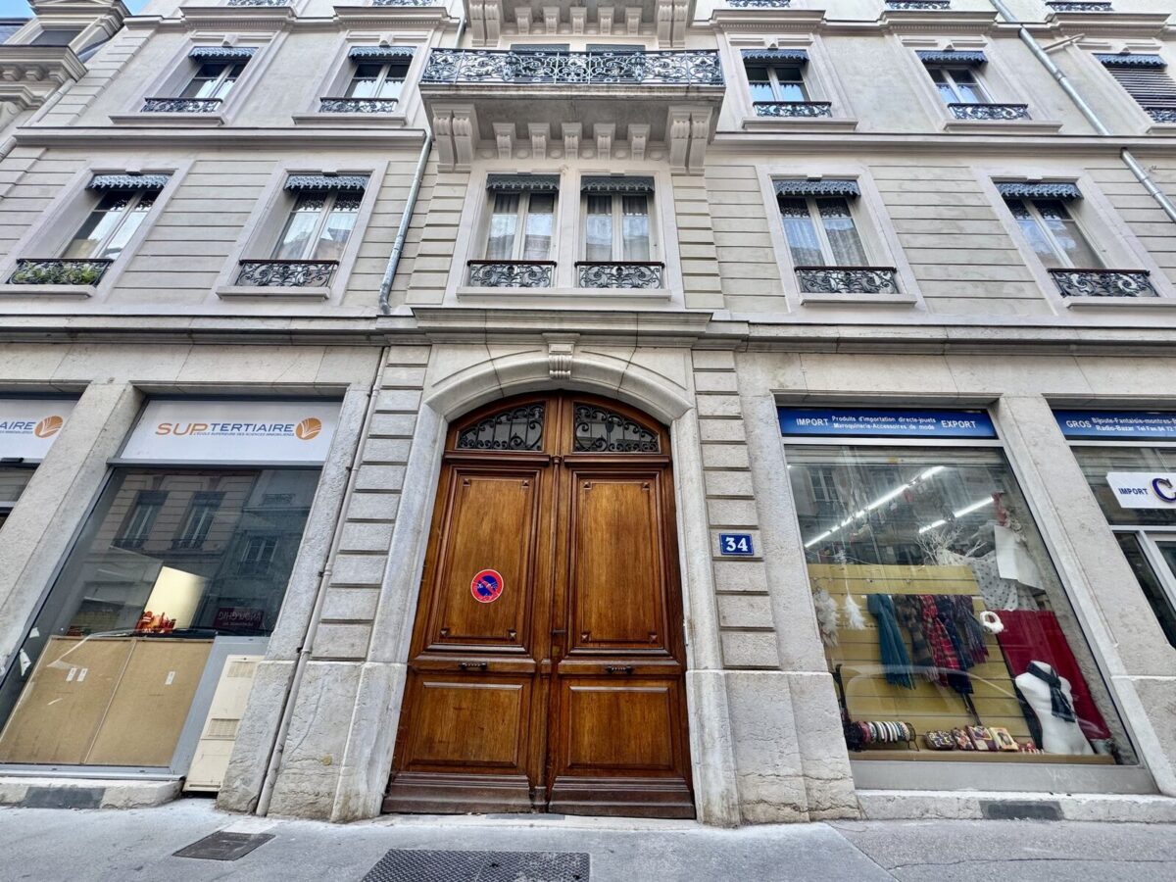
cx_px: 588
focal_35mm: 14
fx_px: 476
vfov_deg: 85.7
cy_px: 441
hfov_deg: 102.1
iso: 50
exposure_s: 1/99
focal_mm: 2.22
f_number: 2.2
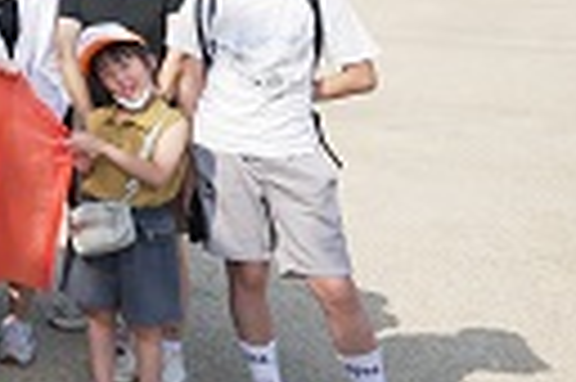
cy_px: -189
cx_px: -711
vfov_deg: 14.3
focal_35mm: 89
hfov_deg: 15.6
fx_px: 1422
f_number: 2.8
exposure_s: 1/2000
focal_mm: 19
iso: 160
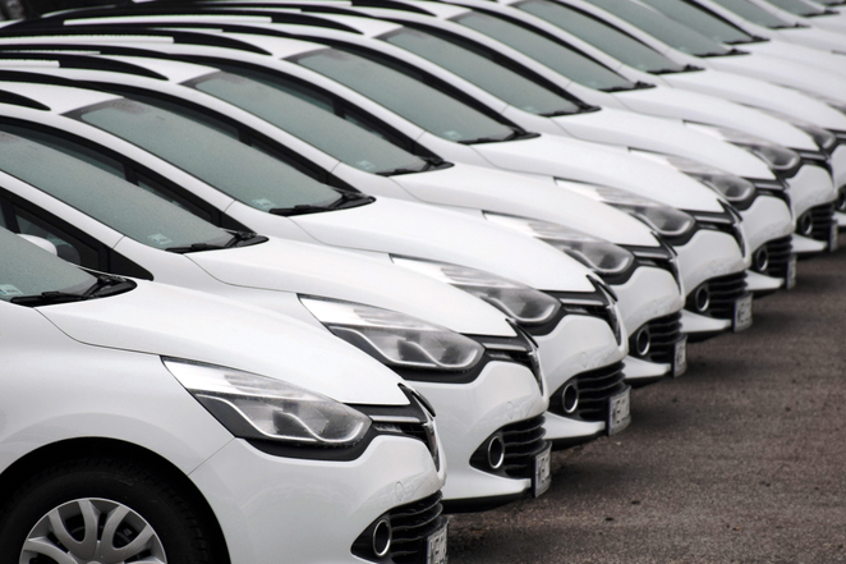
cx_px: 450
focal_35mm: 269
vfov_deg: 5.1
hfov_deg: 7.7
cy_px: 346
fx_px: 6320
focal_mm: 140
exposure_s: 1/125
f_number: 5.6
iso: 500
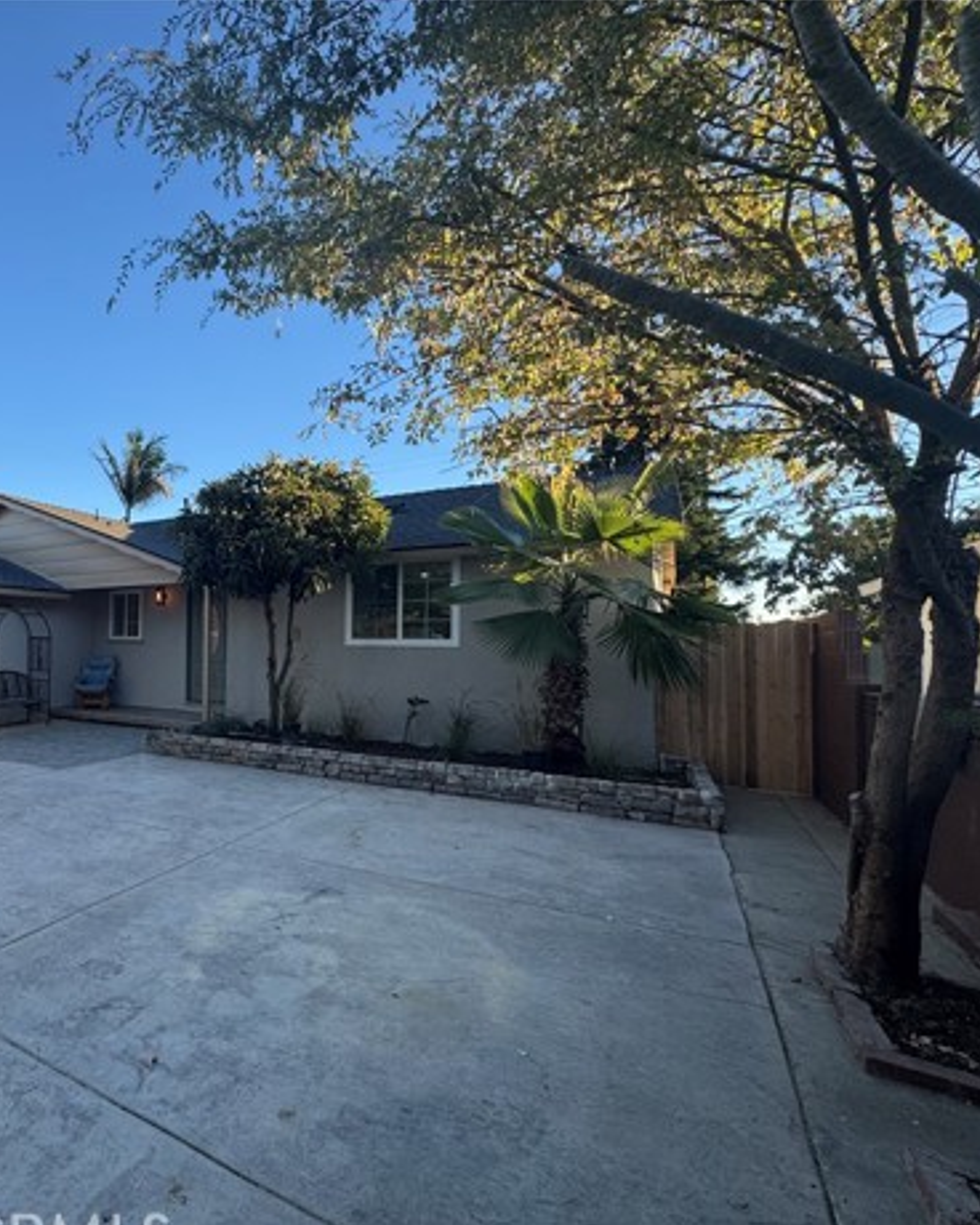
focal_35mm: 19
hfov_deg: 62.7
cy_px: 636
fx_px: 689
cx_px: 152
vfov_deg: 83.2
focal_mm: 2.22
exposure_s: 1/362
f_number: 2.2
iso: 40
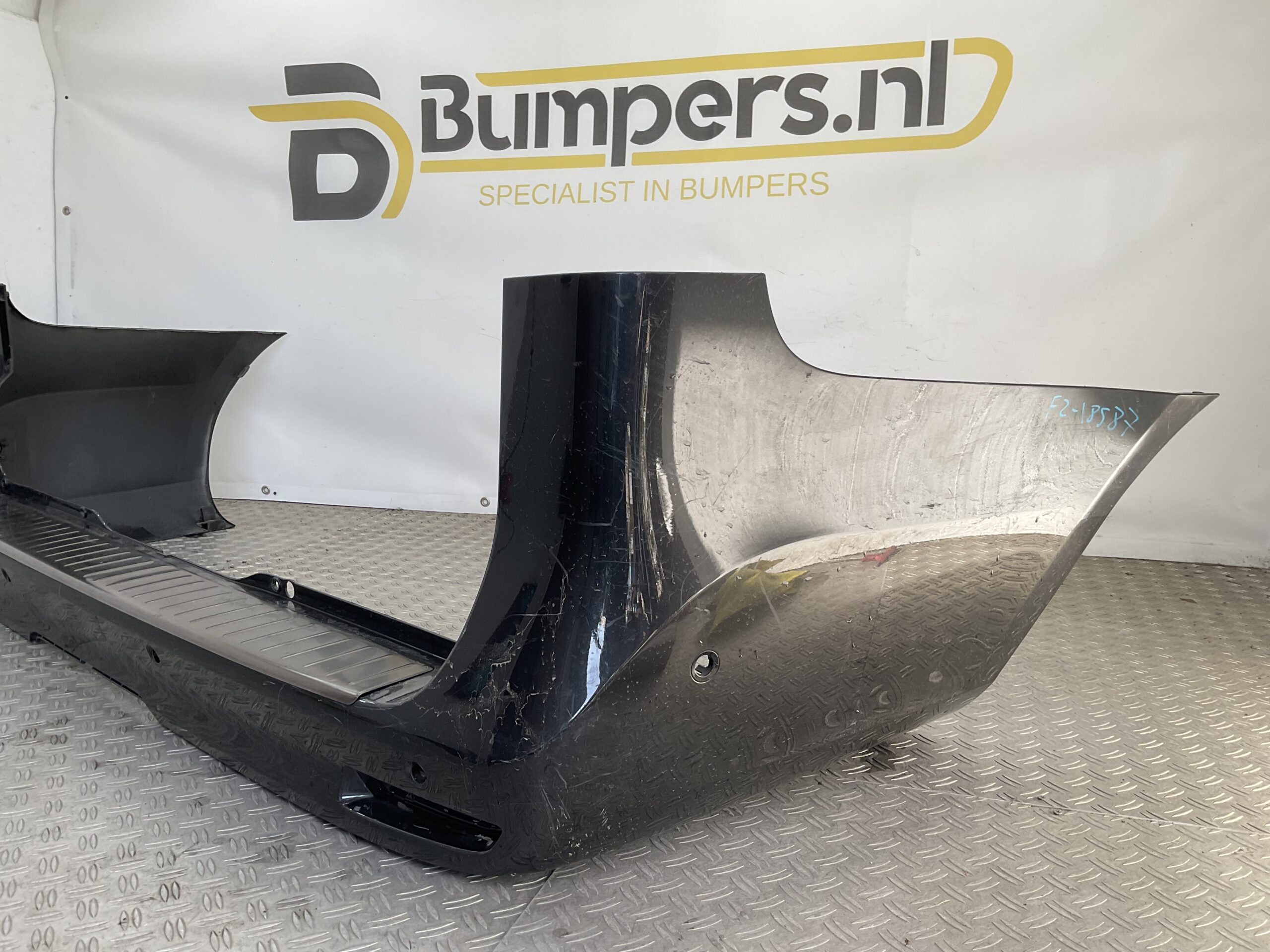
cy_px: 476
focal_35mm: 29
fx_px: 1064
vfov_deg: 48.2
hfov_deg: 61.7
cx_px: 635
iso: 16
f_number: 1.8
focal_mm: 3
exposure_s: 1/185
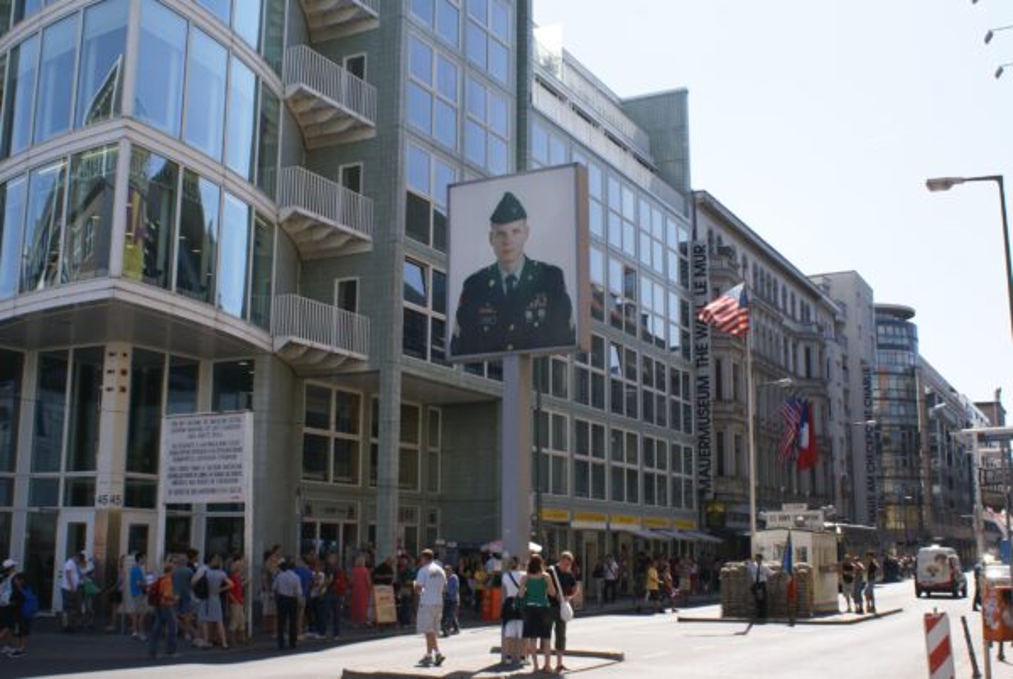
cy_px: 340
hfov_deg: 49.5
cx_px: 506
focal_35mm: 39
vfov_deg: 34.3
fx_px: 1099
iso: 100
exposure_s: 1/100
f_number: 11
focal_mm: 26
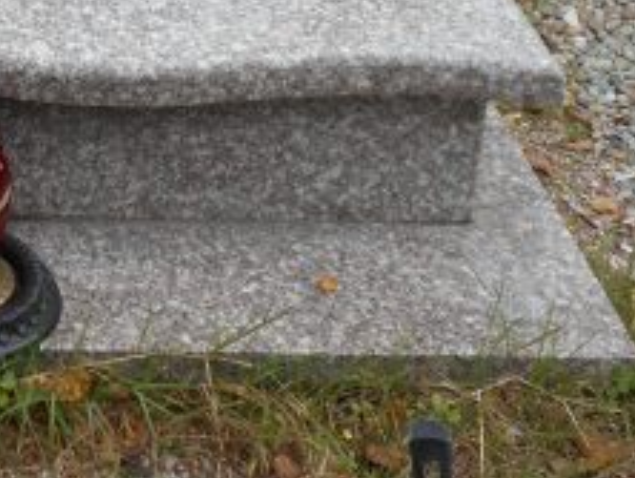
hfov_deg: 18.7
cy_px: -206
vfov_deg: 14.3
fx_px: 1800
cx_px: -166
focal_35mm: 98
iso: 80
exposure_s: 1/250
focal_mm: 5.8
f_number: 3.6
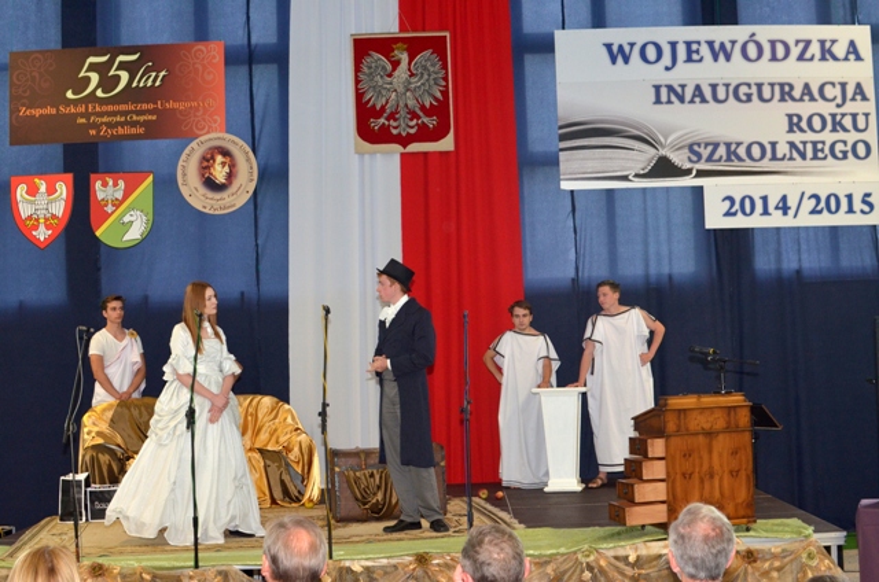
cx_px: 440
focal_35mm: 52
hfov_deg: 37.9
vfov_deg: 25.6
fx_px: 1279
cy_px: 291
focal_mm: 35
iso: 800
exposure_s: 1/60
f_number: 7.1
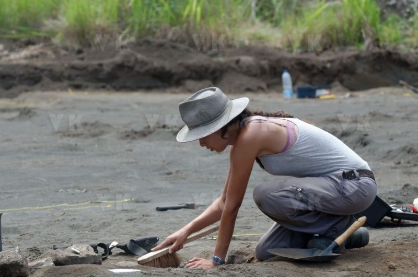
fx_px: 3476
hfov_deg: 6.9
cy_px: 138
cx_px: 209
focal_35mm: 300
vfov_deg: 4.6
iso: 250
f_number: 8
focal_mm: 200
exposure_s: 1/250
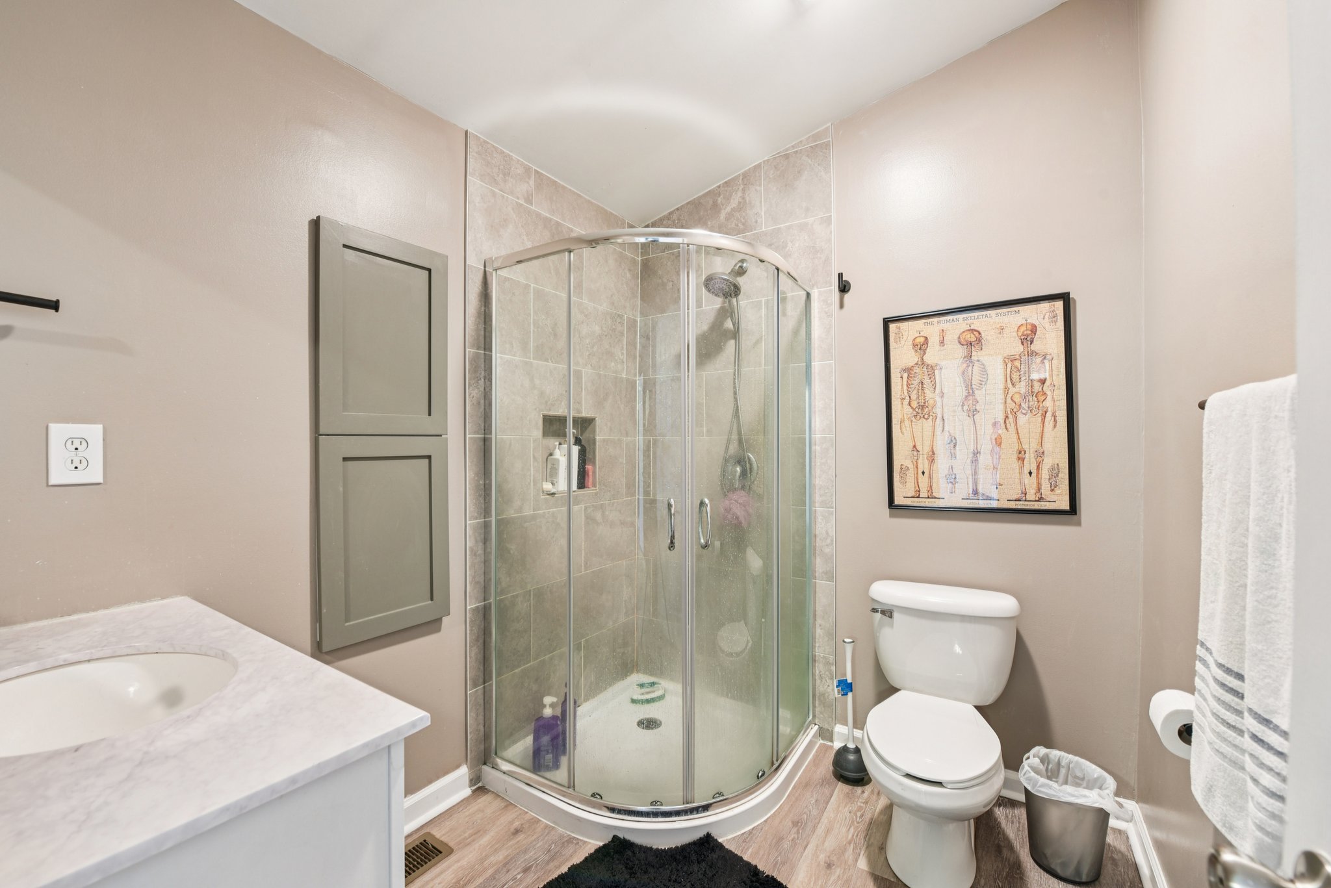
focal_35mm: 14
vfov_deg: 81.3
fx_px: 518
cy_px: 444
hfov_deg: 104.2
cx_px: 666
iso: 200
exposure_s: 1.6
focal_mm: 14
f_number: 8
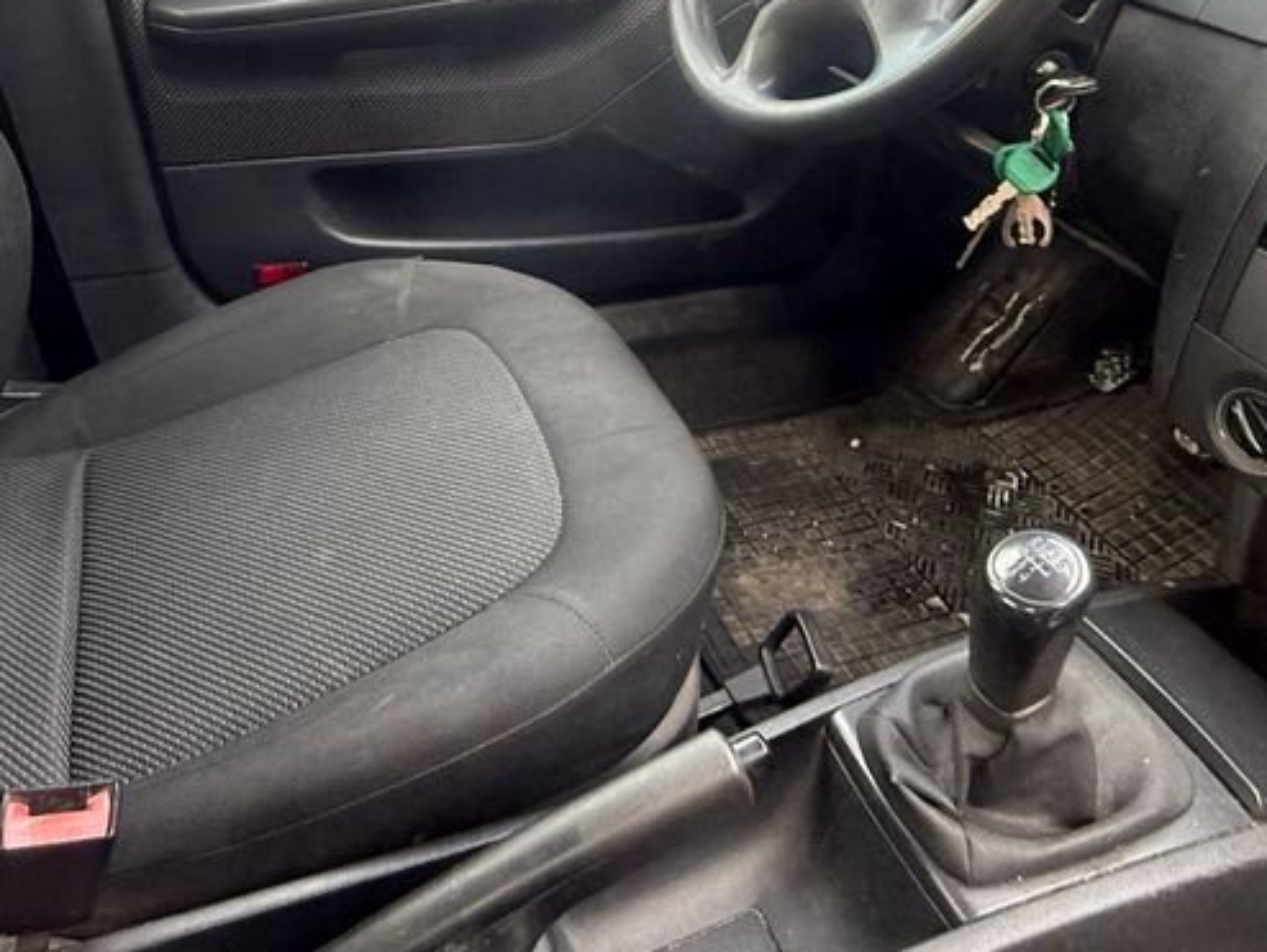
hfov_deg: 61.4
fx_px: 1062
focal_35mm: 29
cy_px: 169
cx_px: 554
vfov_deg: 45.4
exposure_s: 1/92
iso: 320
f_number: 2.2
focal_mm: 2.22
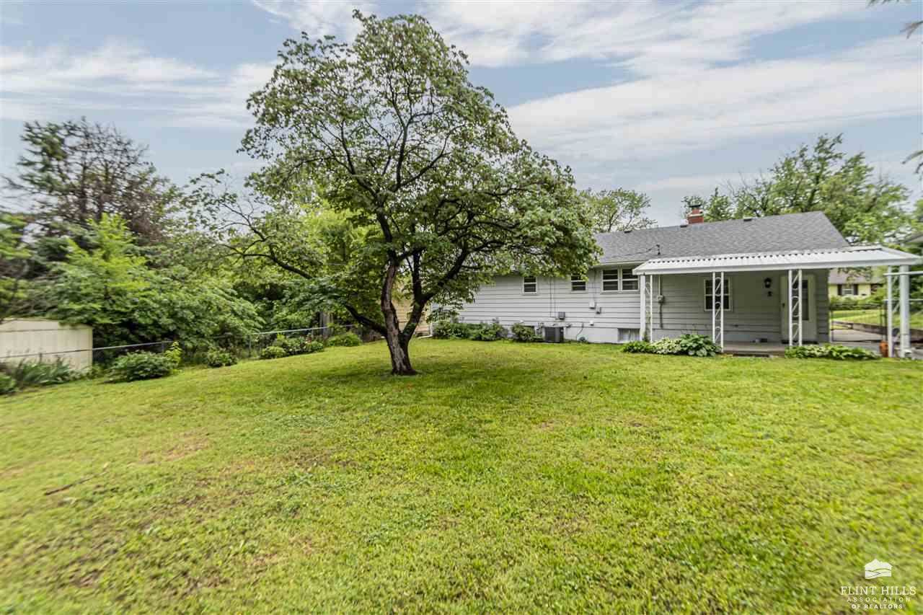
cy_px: 308
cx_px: 462
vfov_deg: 77.3
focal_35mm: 15
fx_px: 385
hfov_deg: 100.4
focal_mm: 10
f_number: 5.6
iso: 100
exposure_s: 1/125
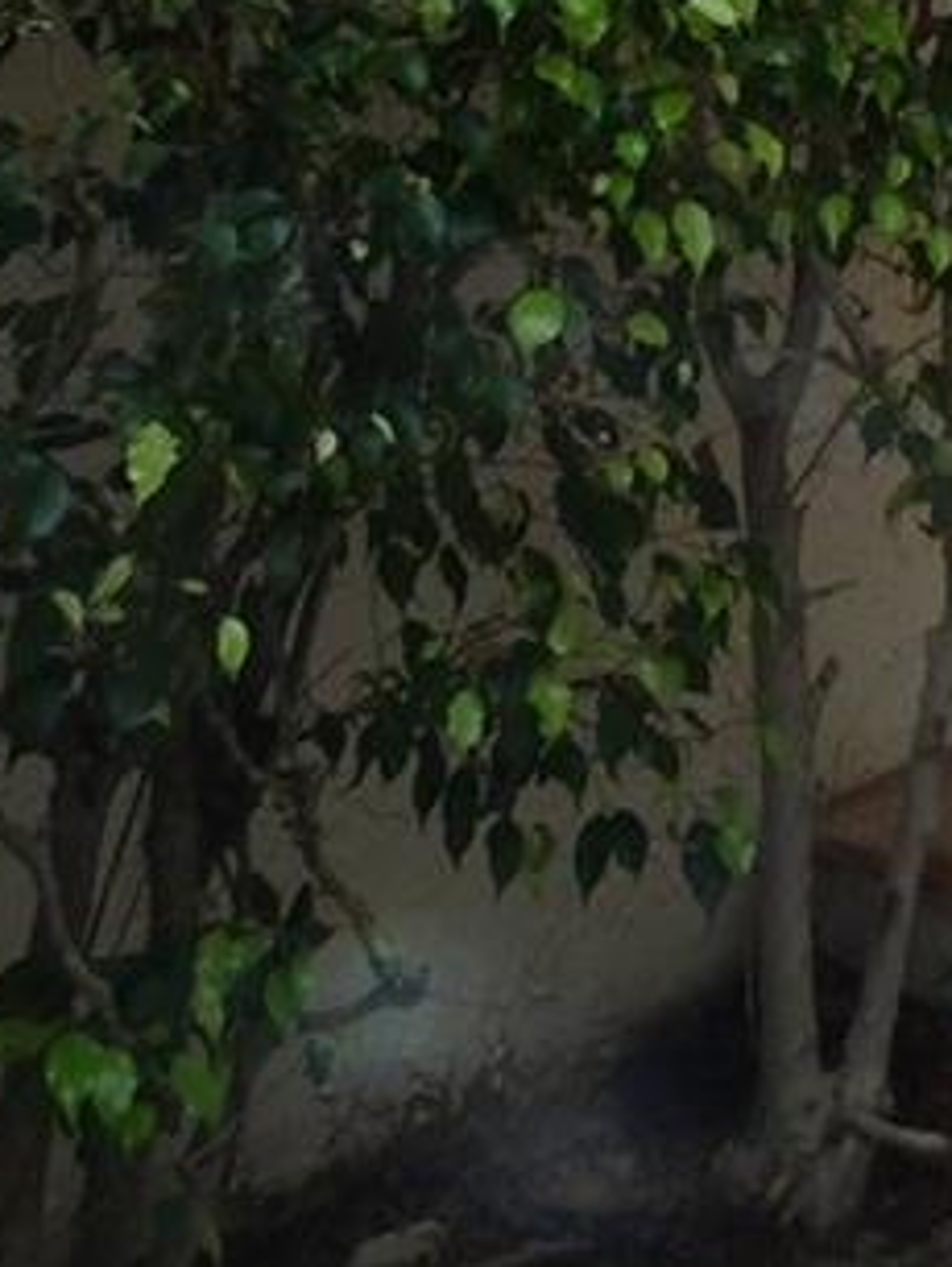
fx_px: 3442
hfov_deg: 15.0
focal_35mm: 94
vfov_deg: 17.7
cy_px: -849
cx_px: 1271
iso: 80
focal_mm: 4.1
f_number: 8
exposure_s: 1/50
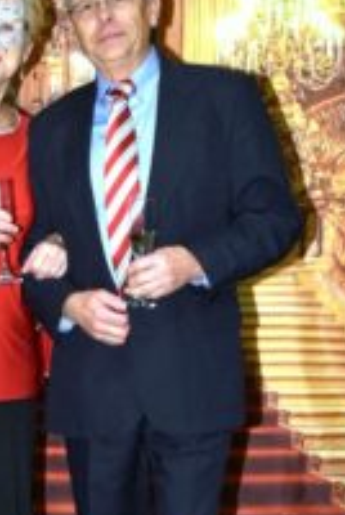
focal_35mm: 91
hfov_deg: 14.9
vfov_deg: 22.1
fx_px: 1304
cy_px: 389
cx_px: 10
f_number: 6.3
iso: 1600
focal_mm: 38
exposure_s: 1/60
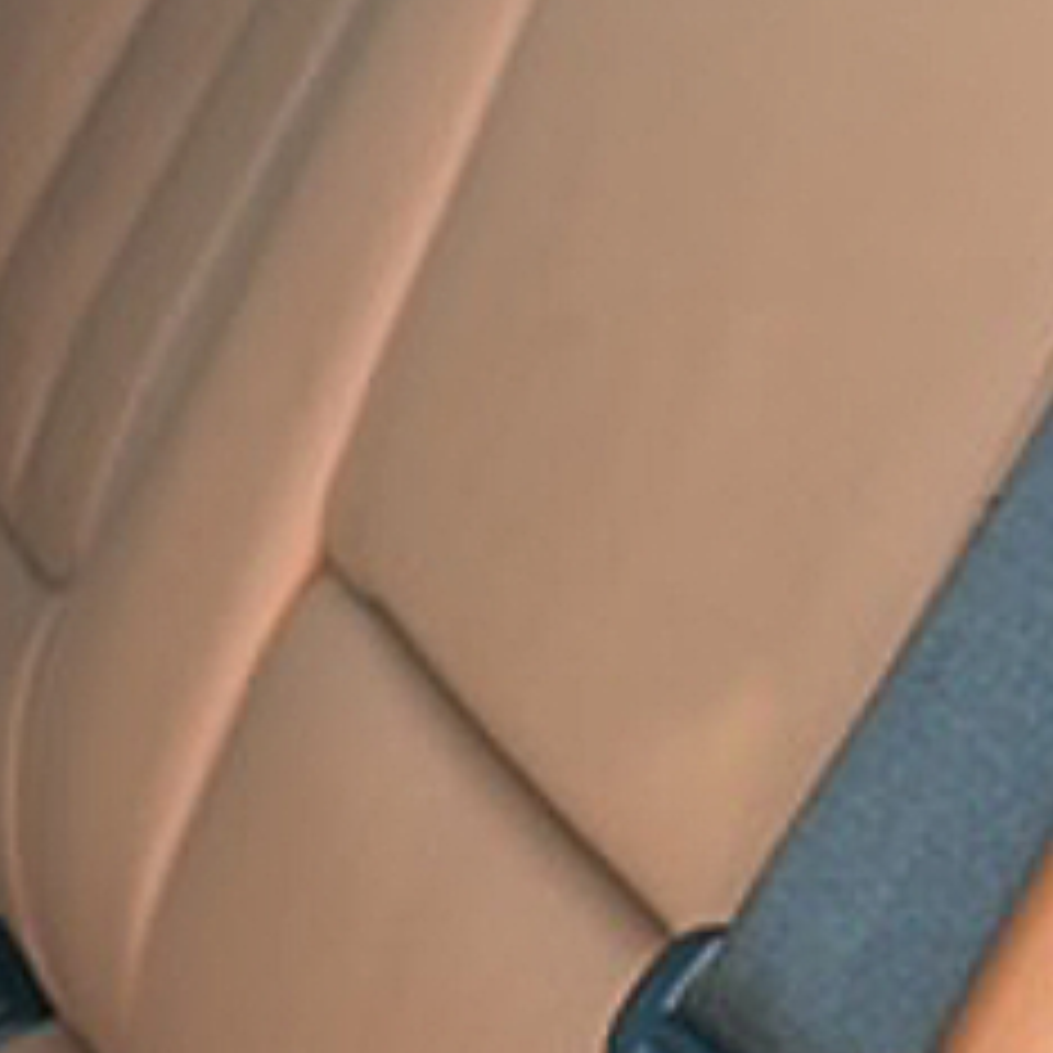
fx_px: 5197
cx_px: -954
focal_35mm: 151
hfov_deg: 10.7
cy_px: 1454
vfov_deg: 11.2
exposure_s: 1/76
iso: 100
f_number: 1.78
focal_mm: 6.86
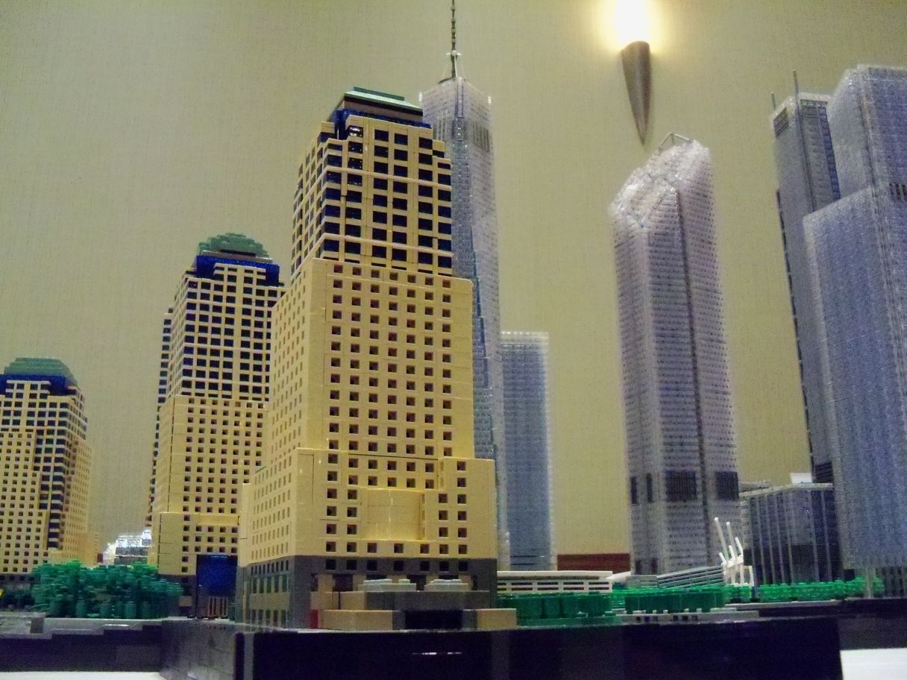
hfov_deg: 52.6
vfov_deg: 40.7
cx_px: 454
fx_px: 917
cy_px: 340
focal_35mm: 35
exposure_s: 1/40
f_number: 3.5
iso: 2000
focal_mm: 6.2
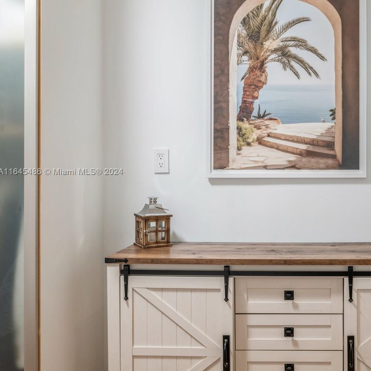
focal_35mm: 42
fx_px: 509
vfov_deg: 40.0
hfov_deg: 38.1
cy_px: 172
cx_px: 313
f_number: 10
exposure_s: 1/8
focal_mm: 29
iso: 200
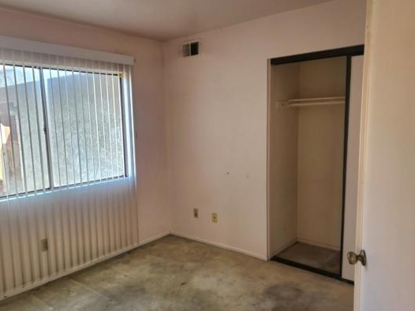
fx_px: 336
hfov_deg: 63.2
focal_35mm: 28
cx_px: 181
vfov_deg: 49.7
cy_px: 167
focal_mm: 5.4
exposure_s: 1/182
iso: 80
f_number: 1.8
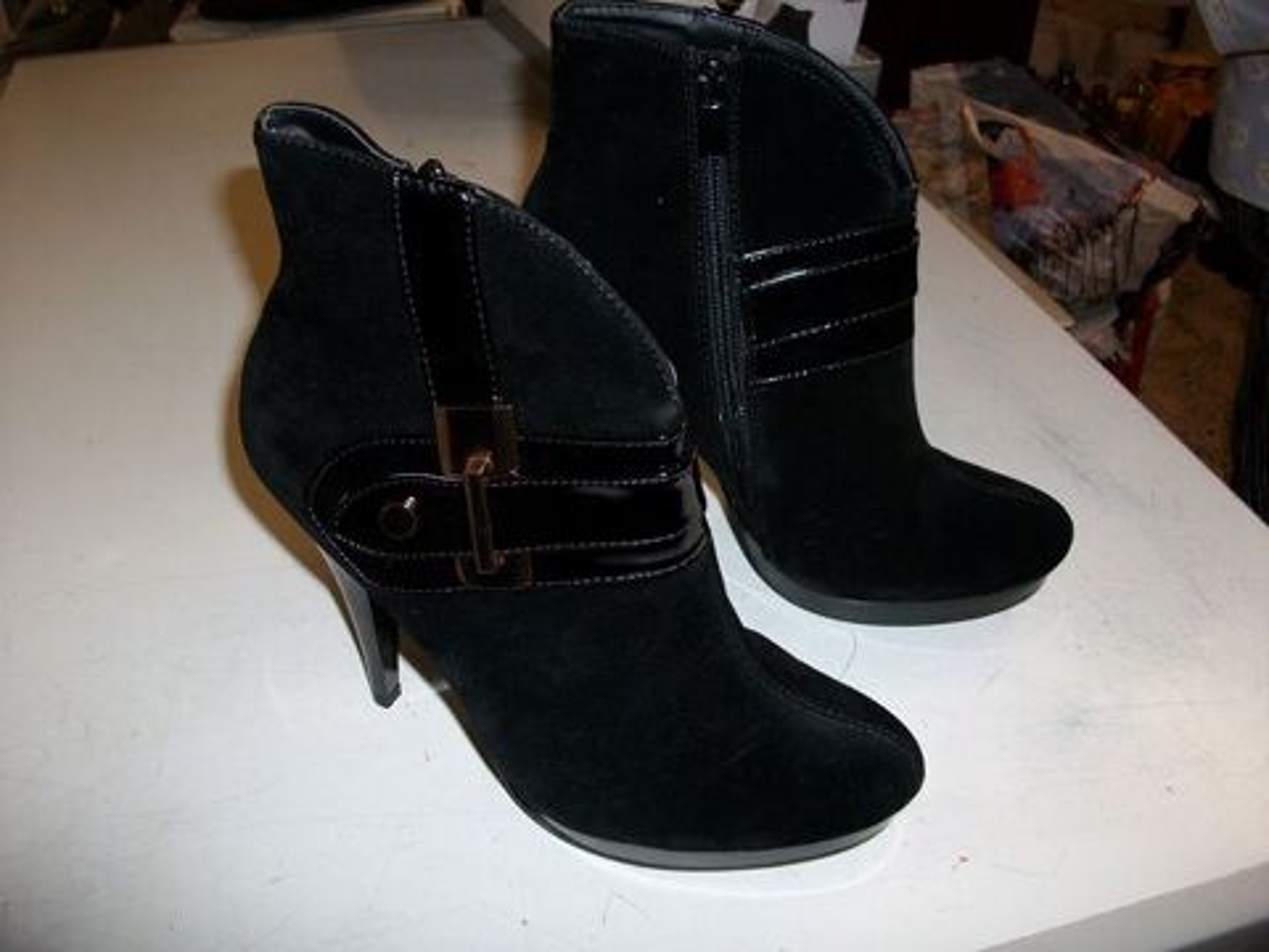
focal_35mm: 32
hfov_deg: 56.8
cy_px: 476
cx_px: 634
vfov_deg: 44.2
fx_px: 1173
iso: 125
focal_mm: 5.7
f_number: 2.9
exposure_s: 1/40
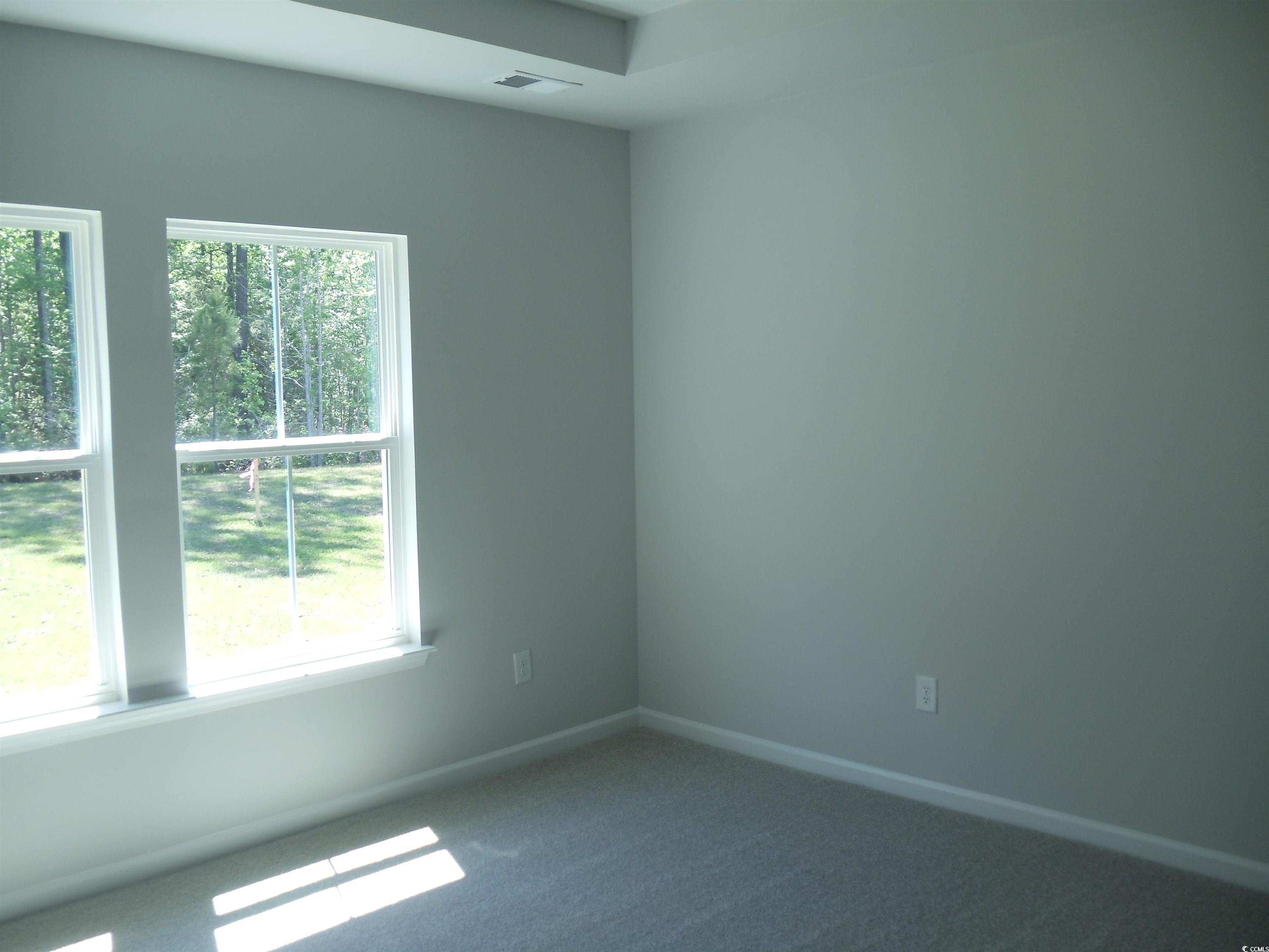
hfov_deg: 42.9
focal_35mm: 44
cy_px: 476
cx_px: 634
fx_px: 1613
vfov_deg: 32.9
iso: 80
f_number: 3.5
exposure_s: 1/50
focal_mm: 6
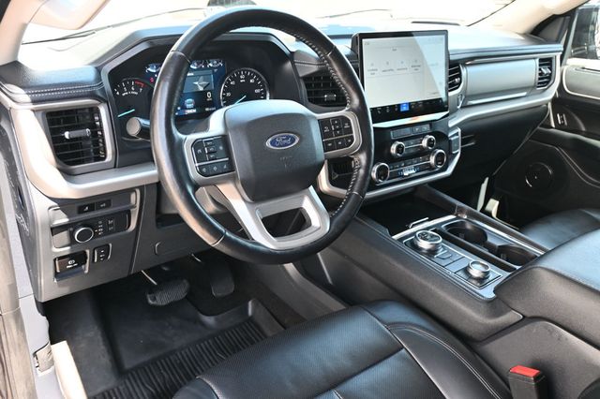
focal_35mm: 31
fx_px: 512
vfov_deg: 42.6
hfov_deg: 60.7
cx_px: 300
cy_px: 200
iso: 720
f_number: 3.8
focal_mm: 20.5
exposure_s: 1/125
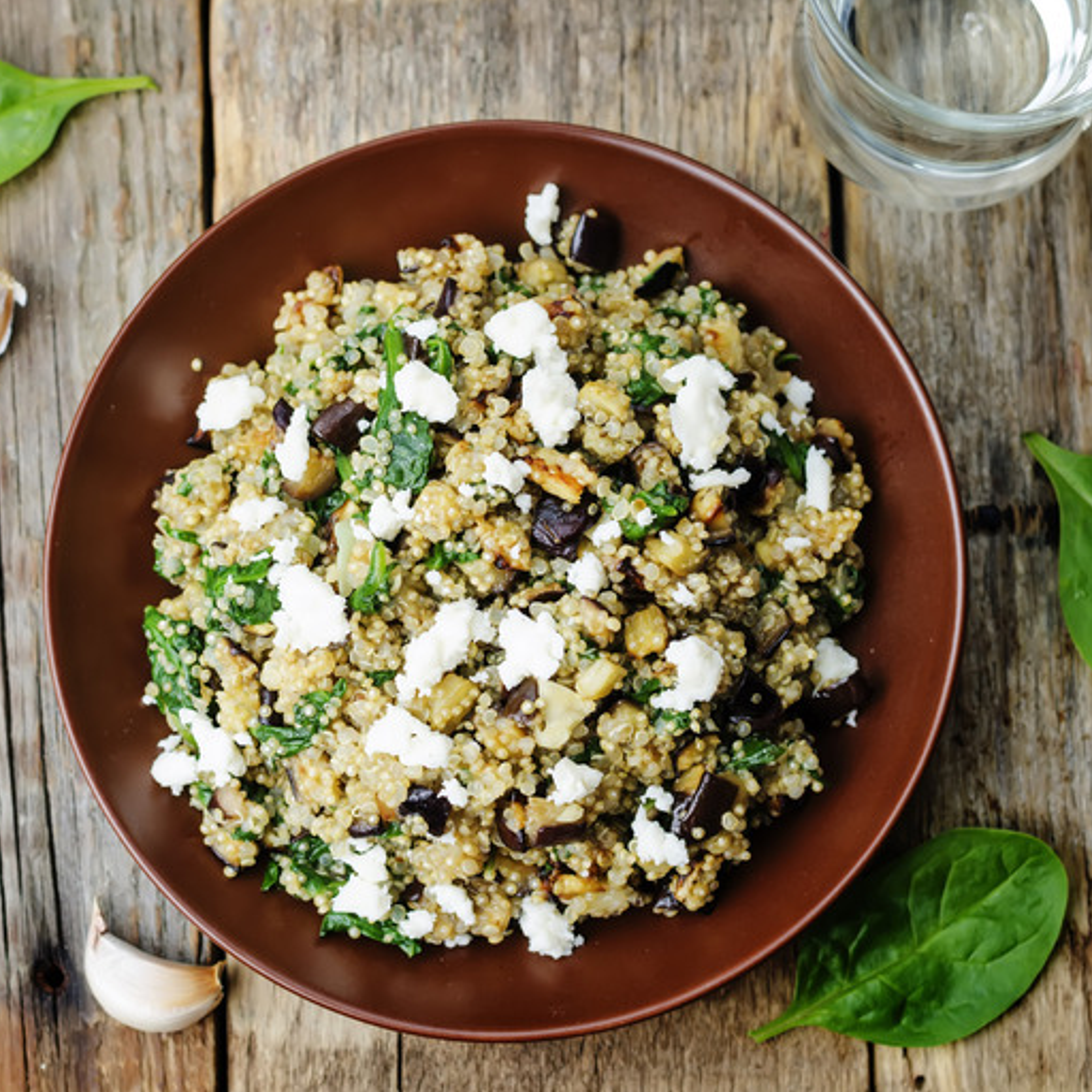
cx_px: 305
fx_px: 3462
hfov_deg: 17.8
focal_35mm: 97
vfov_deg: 17.9
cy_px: 545
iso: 100
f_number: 5
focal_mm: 50
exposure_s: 1/13
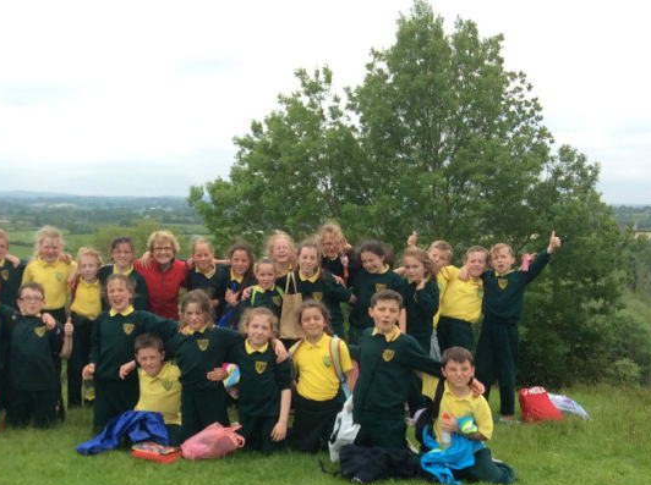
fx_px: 1108
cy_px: 340
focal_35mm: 59
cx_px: 236
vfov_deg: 24.6
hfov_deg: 32.6
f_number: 2.4
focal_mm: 3.3
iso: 32
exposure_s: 1/829
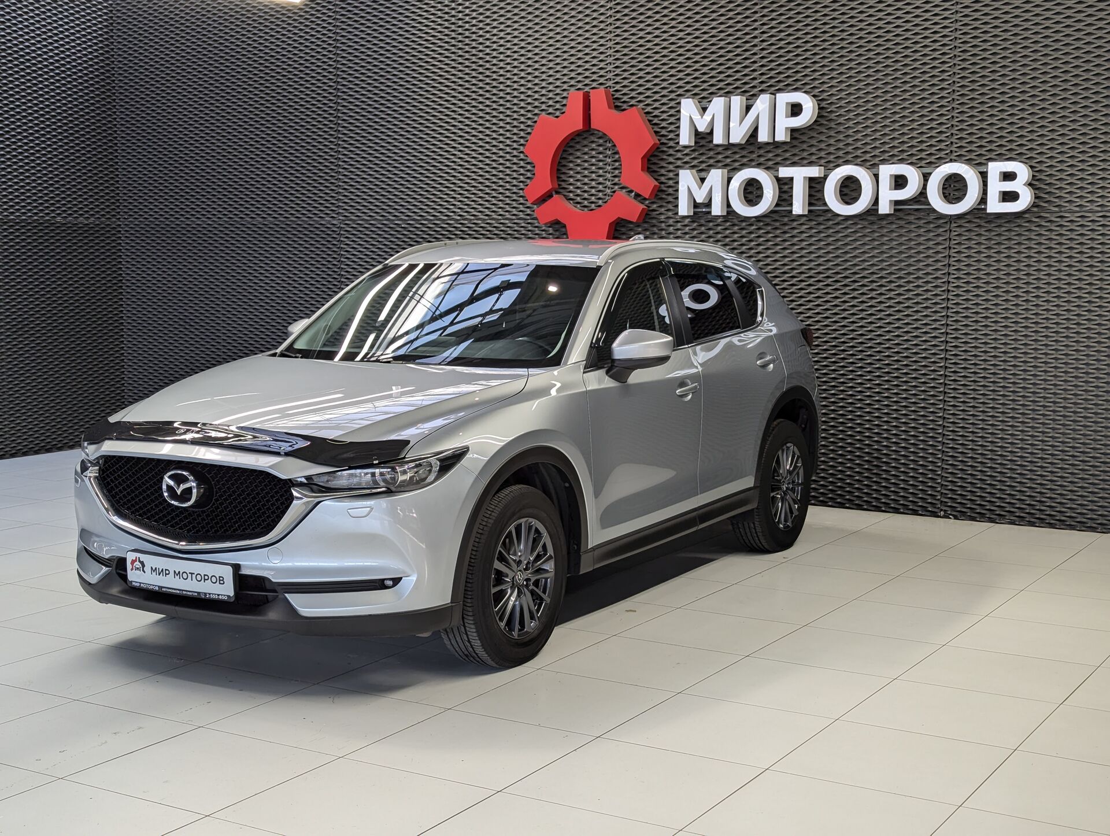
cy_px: 418
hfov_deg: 39.6
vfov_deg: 30.3
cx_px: 555
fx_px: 1541
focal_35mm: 48
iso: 42
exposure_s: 1/173
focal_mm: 6.81
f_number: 1.85
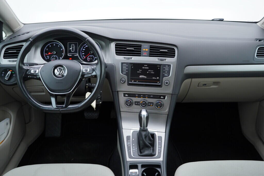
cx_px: 132
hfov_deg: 53.1
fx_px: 264
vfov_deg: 36.9
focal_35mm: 36
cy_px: 88
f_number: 2.8
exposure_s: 1/40
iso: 125
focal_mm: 24
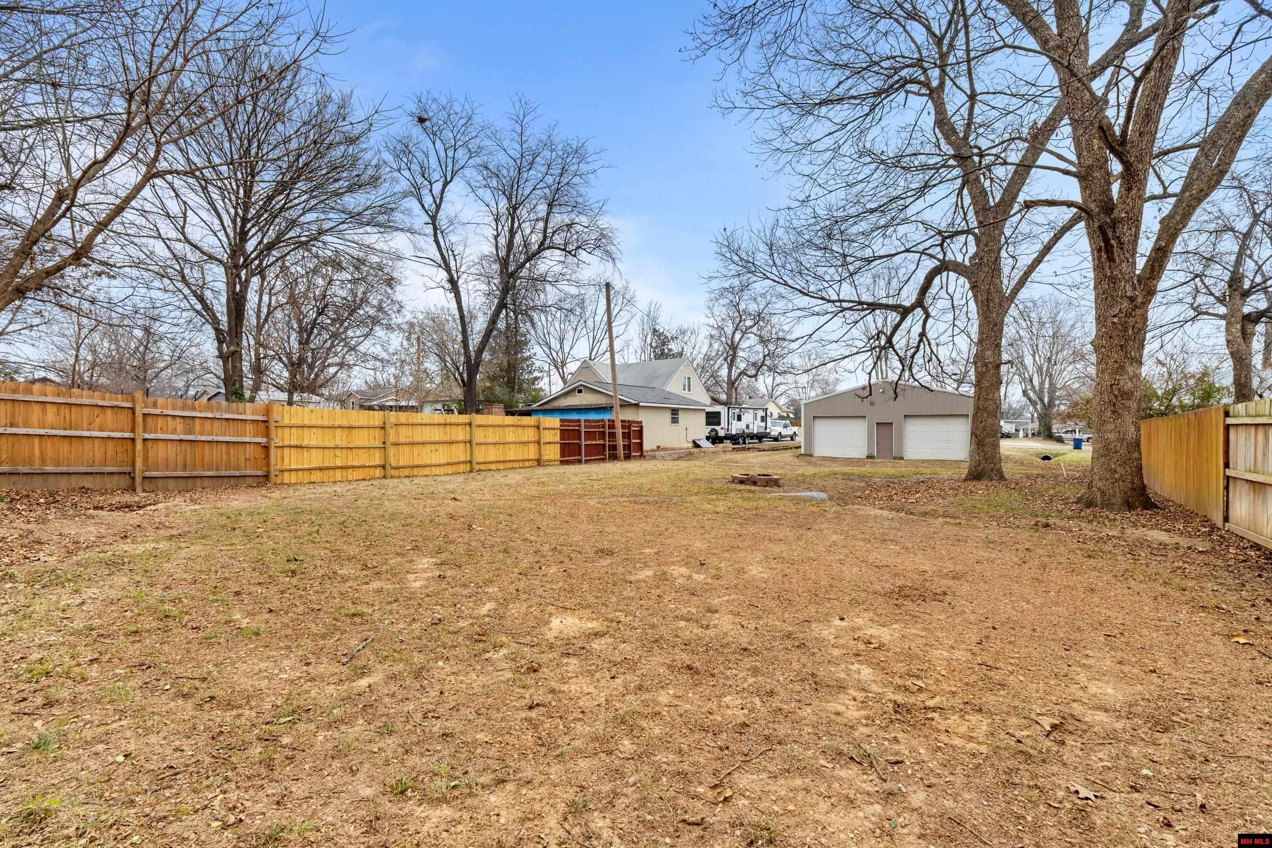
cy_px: 424
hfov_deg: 100.4
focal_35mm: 15
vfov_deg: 77.3
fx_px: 530
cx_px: 636
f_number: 8
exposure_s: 1/80
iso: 400
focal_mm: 10
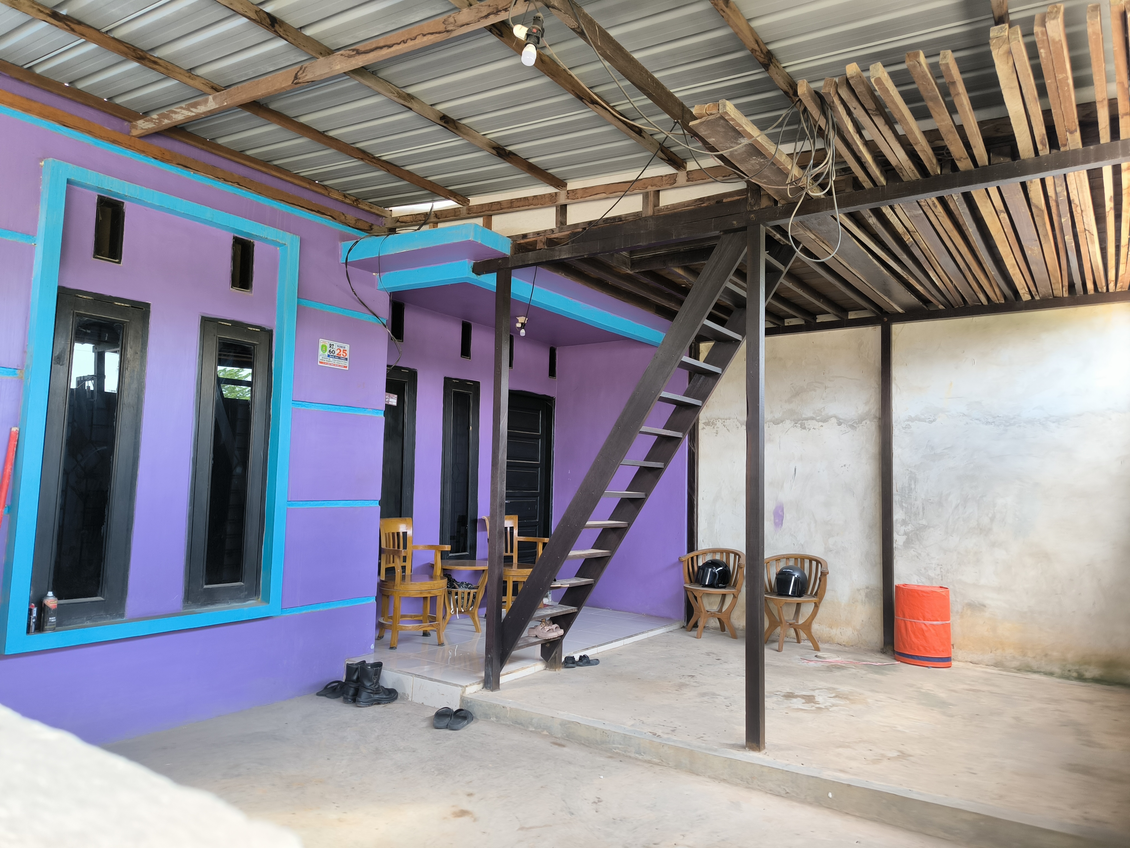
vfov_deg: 56.8
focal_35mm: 24
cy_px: 424
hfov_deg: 71.6
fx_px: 783
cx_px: 565
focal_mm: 6.92
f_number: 1.9
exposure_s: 1/100
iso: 245
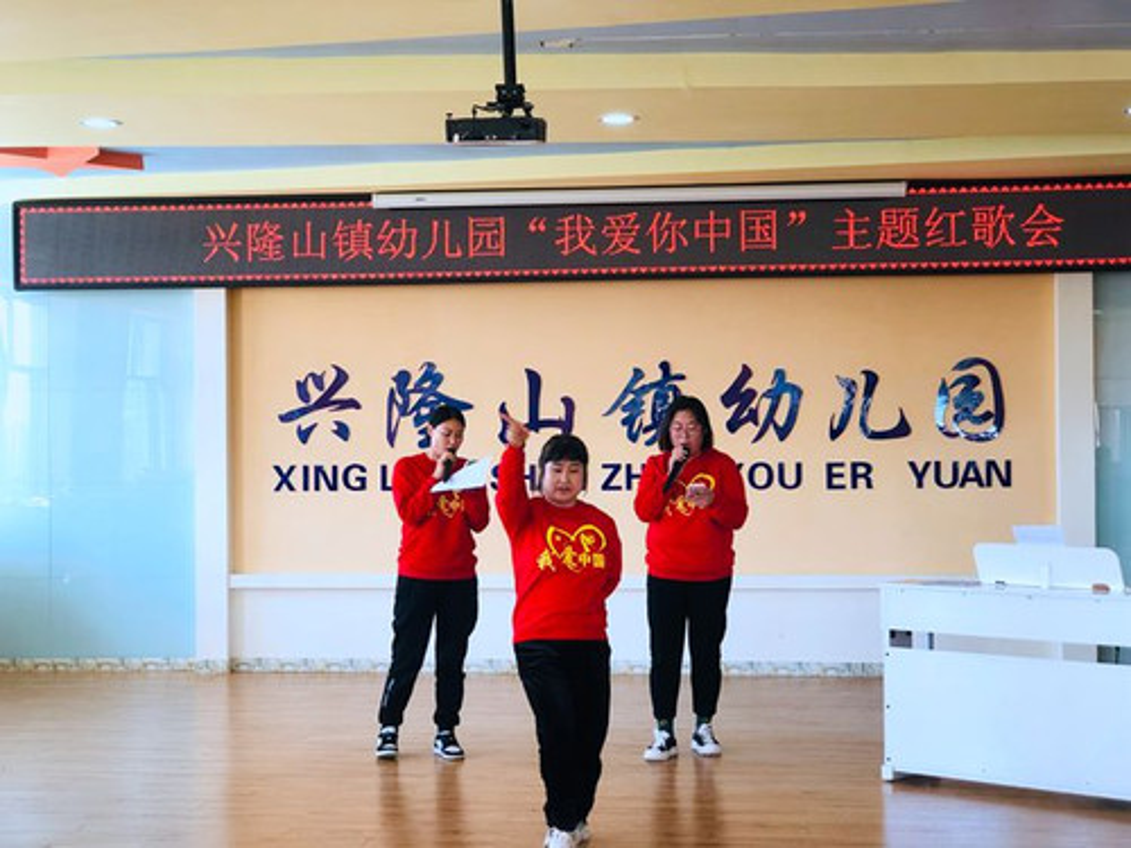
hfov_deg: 33.8
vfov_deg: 25.7
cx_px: 566
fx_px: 1862
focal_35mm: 57
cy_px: 424
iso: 25
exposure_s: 1/32
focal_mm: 6.6
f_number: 2.8
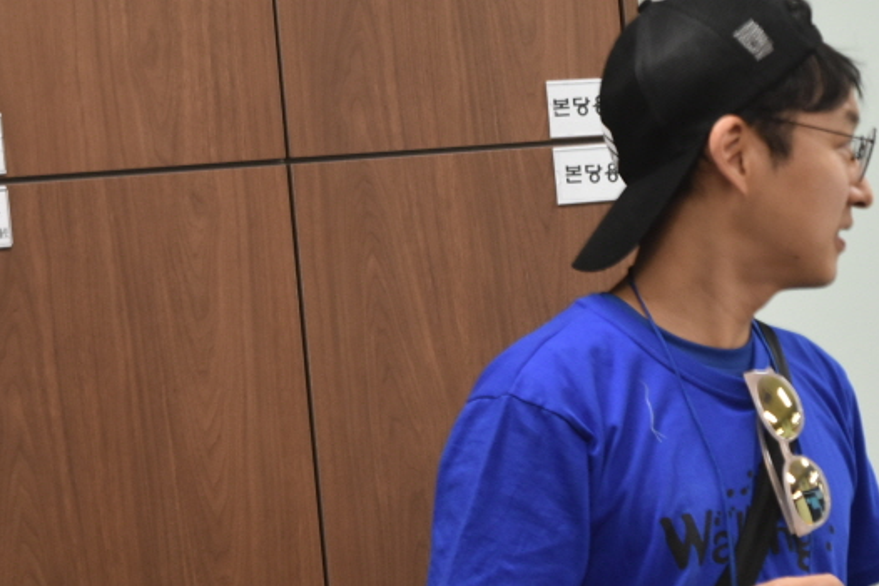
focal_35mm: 157
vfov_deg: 8.8
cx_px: 688
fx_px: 3833
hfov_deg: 13.0
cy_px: 306
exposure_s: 1/60
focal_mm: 55
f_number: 5.6
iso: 1100
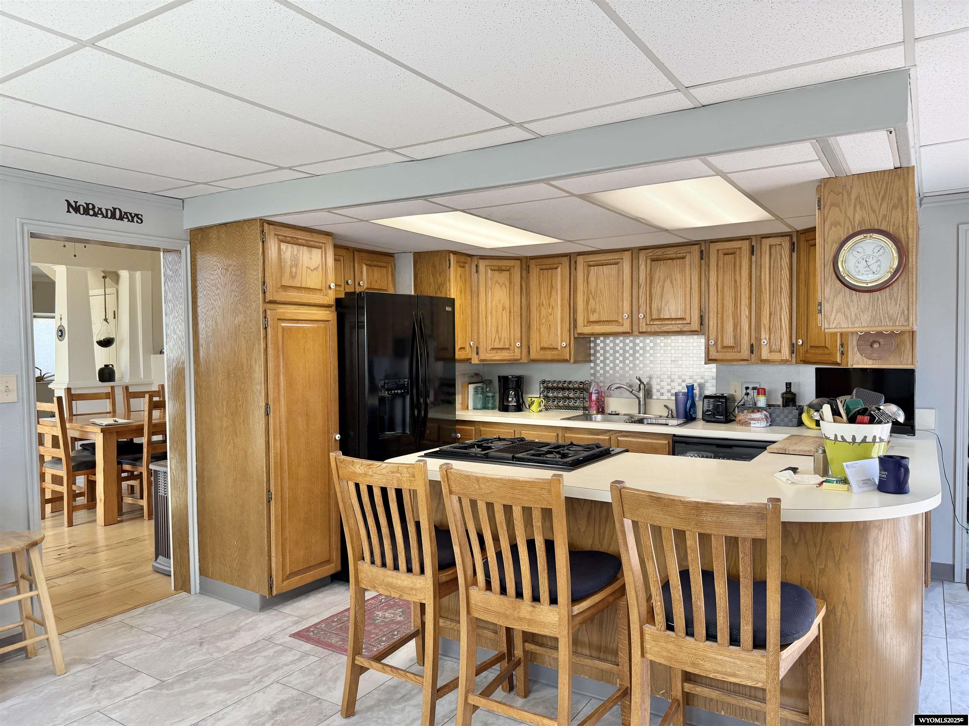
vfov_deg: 56.8
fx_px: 672
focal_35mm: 24
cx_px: 484
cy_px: 363
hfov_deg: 71.6
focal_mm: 6.76
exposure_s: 1/234
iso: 125
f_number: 1.78
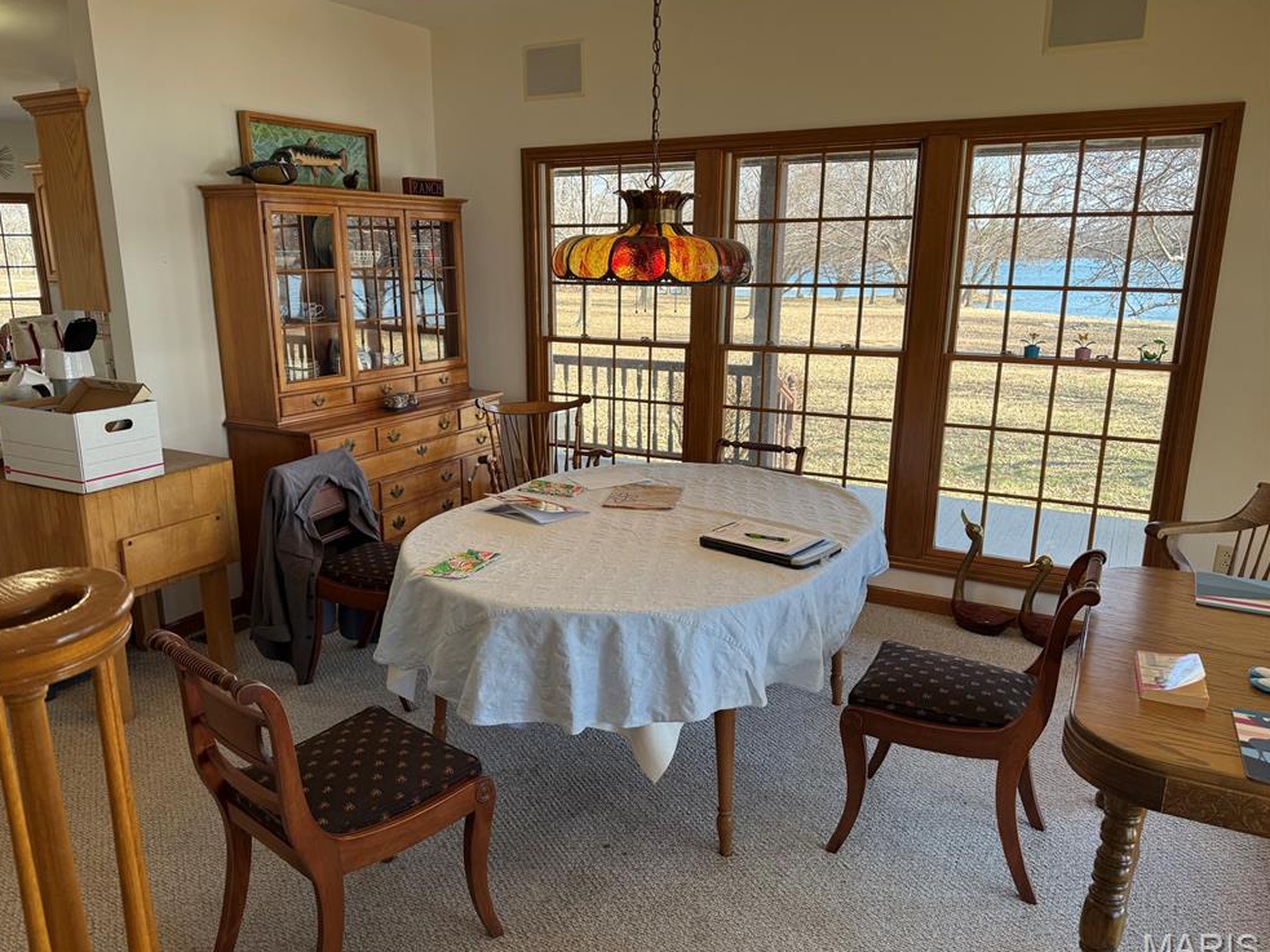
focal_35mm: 25
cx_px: 611
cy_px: 479
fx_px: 917
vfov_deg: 54.9
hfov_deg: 69.4
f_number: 1.78
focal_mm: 6.76
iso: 64
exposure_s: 1/192
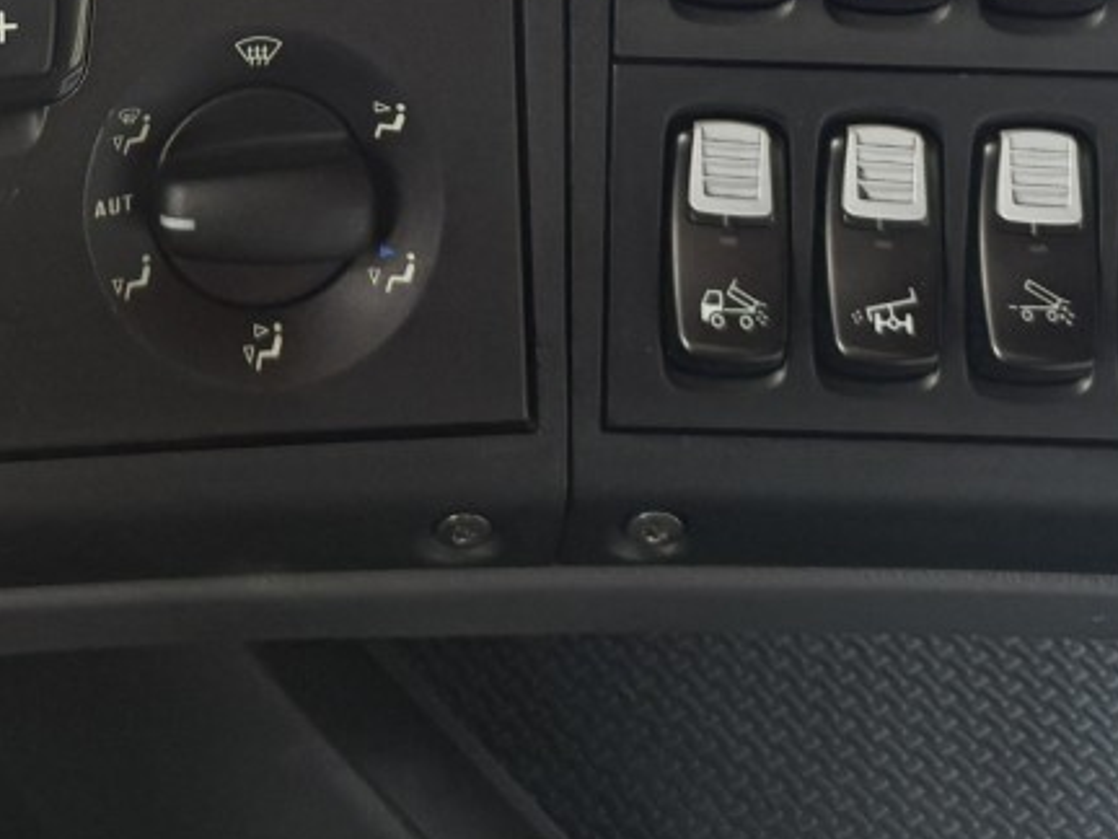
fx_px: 2584
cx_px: 78
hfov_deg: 23.7
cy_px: -546
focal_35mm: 80
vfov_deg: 16.3
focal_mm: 6.76
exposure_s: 1/122
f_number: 1.78
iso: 50
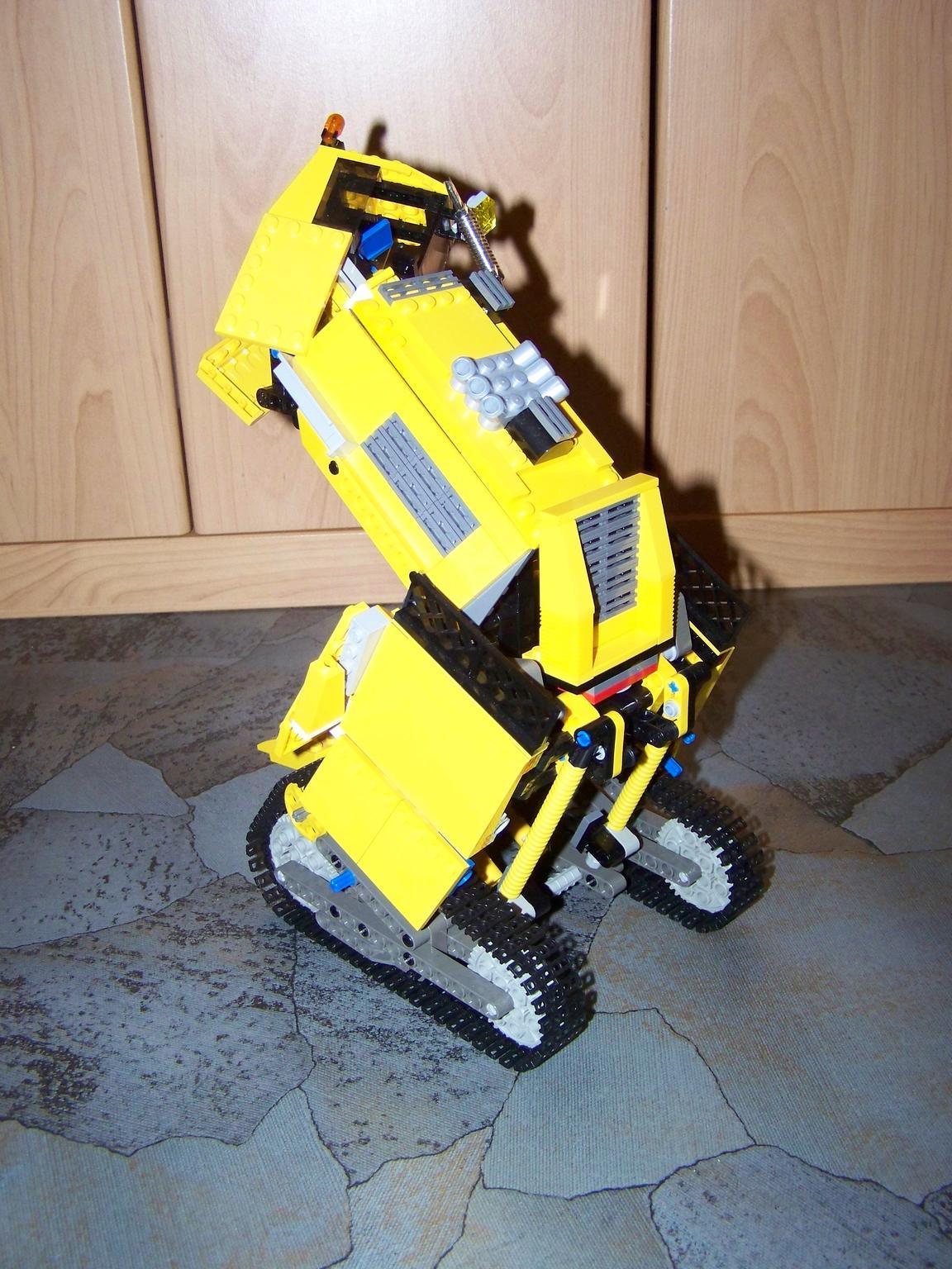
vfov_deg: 49.0
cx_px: 476
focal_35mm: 38
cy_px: 634
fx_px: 1393
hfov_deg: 37.7
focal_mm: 6.3
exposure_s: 1/30
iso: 200
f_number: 2.8
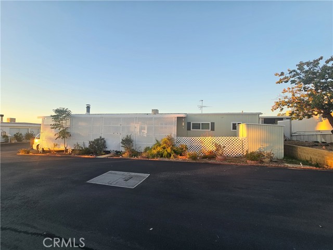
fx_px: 125
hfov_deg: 106.2
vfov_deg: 89.9
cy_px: 125
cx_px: 166
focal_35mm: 13
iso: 50
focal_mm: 2.2
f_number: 2.2
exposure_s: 1/208
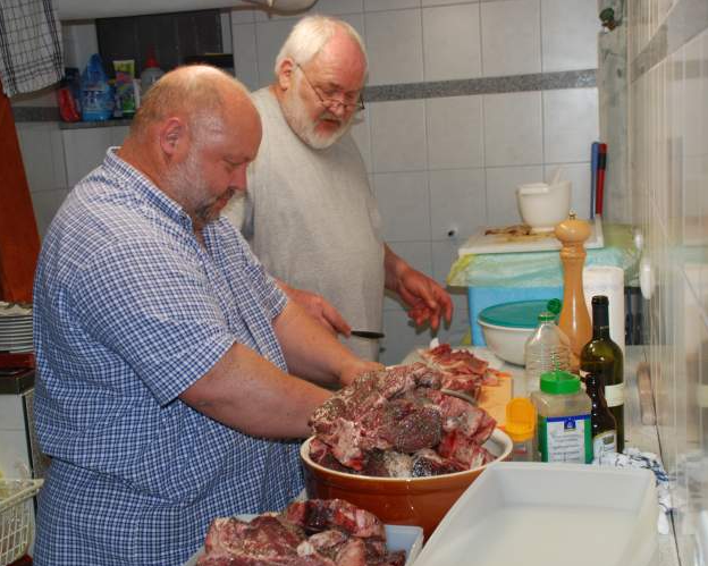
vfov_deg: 32.1
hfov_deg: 39.5
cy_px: 303
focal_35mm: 47
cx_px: 342
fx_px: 985
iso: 400
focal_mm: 26
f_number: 4
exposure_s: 1/60
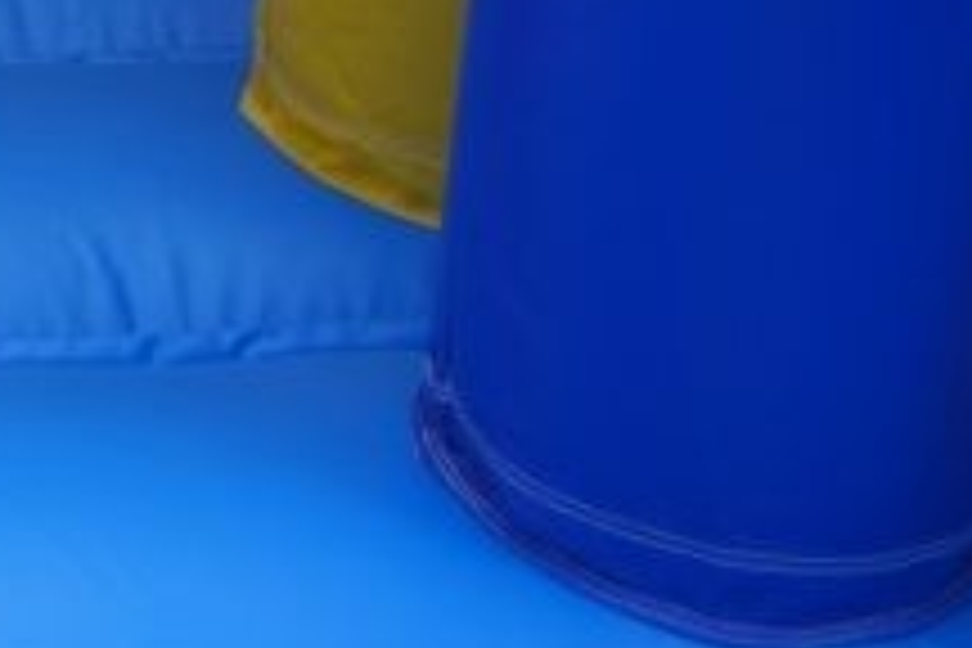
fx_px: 3078
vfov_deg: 11.3
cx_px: 81
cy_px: -452
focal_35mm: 114
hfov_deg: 17.7
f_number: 4
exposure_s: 1/250
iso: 100
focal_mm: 16
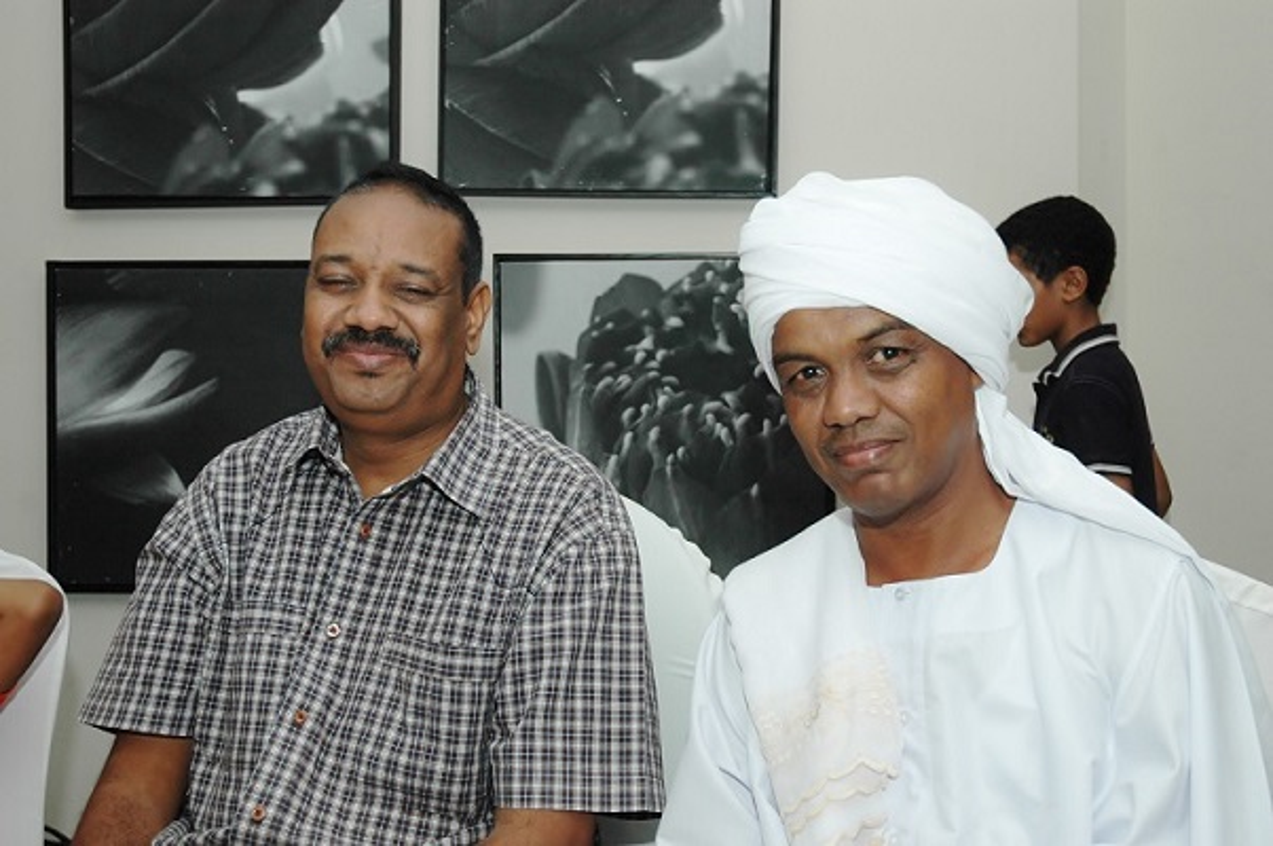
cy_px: 423
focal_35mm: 44
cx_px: 636
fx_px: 1537
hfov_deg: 45.0
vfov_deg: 30.8
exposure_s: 1/60
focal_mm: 29
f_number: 4.8
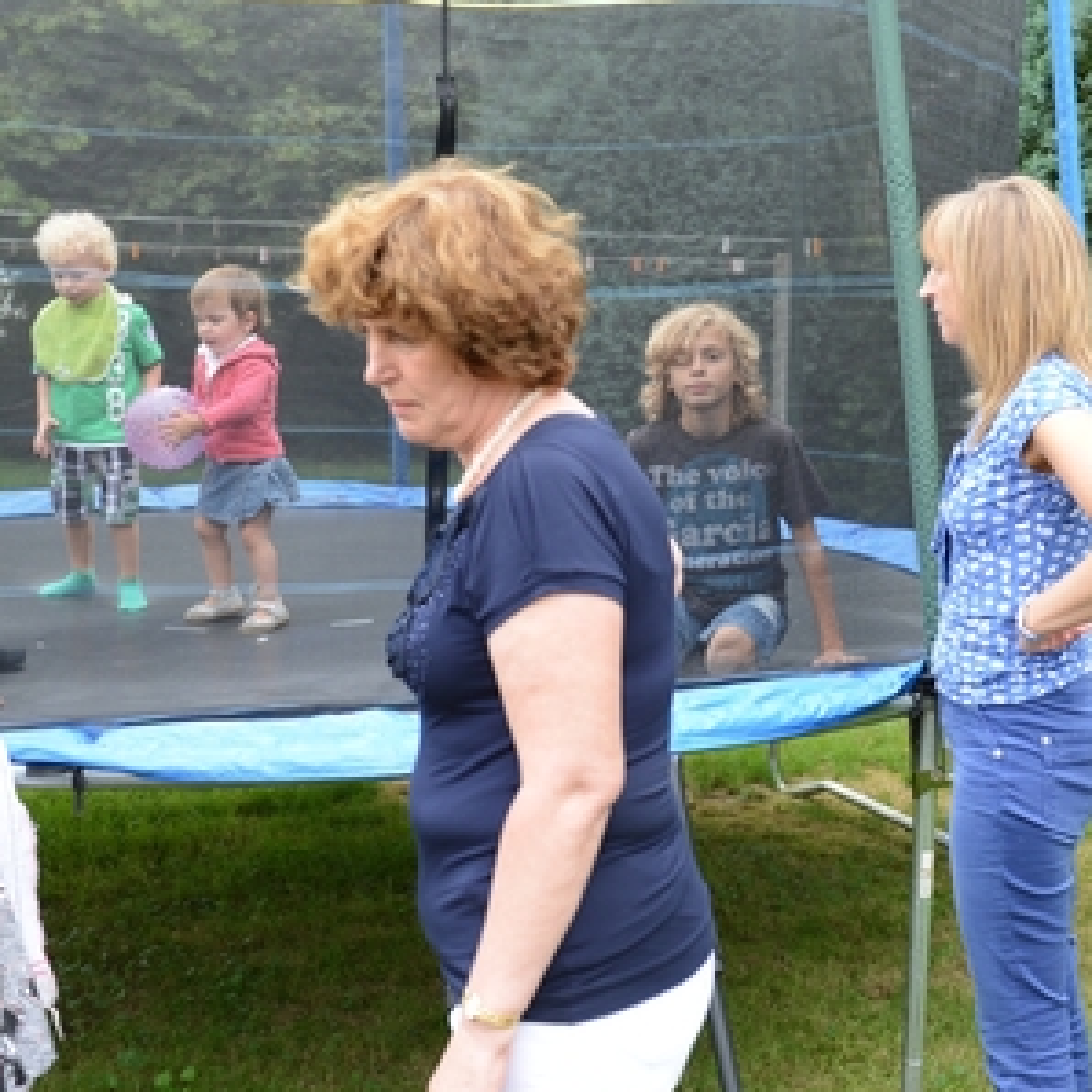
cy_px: 502
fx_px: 1892
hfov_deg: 32.0
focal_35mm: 53
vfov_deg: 32.2
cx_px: 689
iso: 200
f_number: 4
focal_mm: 31
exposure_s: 1/60
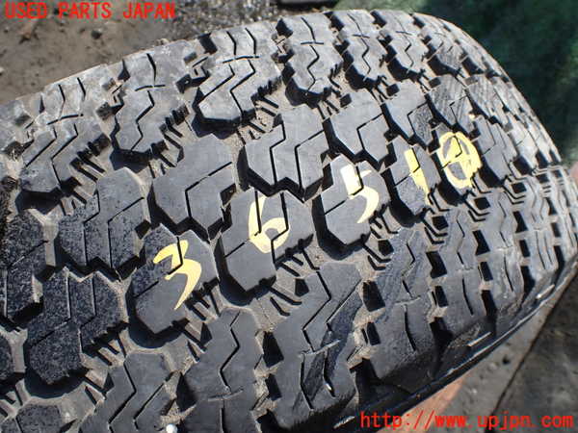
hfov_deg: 60.0
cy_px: 216
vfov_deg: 46.8
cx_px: 289
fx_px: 501
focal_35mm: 30
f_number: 3.2
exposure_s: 1/640
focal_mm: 5.4
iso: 100
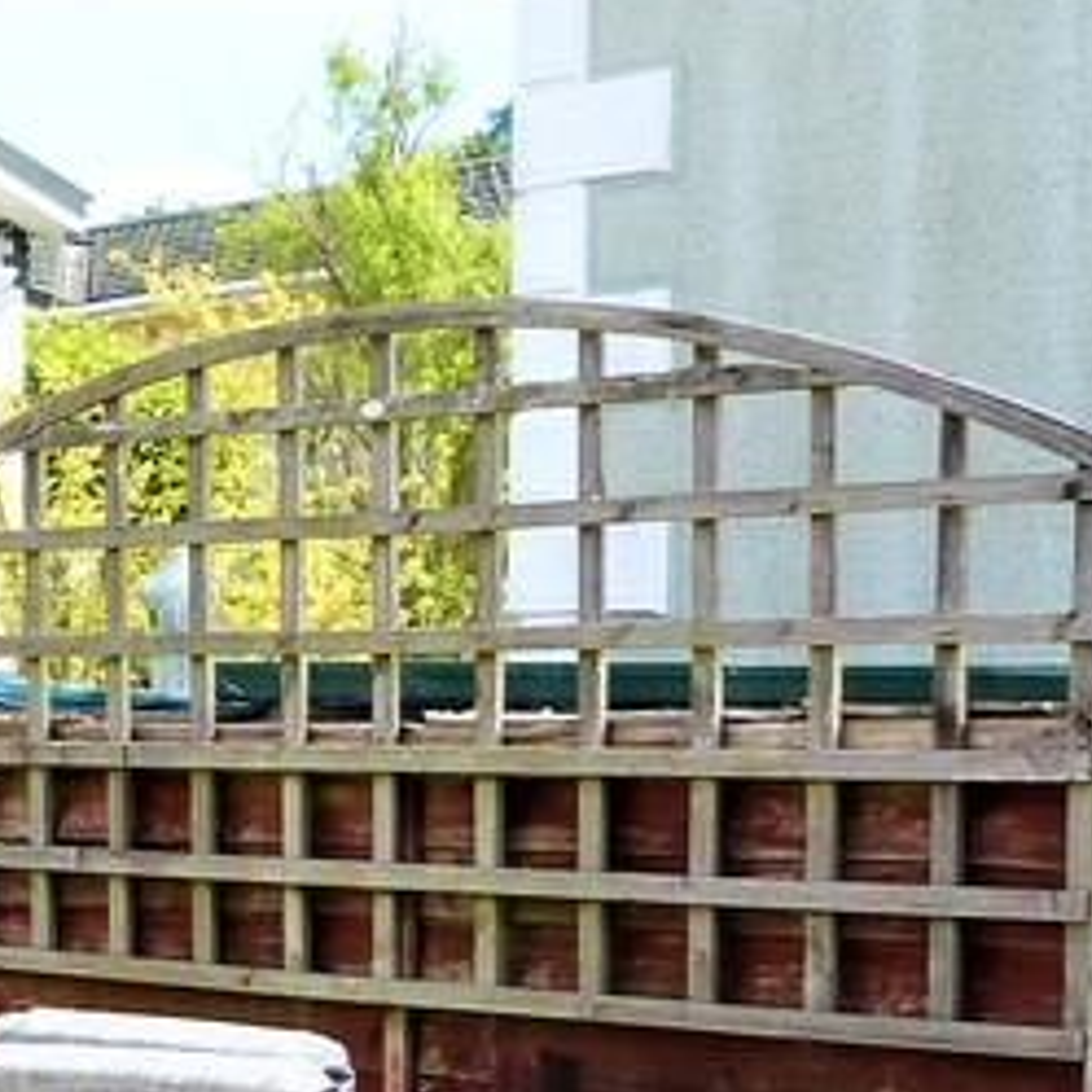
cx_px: -382
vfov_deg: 18.8
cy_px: 925
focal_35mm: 91
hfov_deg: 17.7
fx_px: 3248
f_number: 4.5
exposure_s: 1/200
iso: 100
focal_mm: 4.5
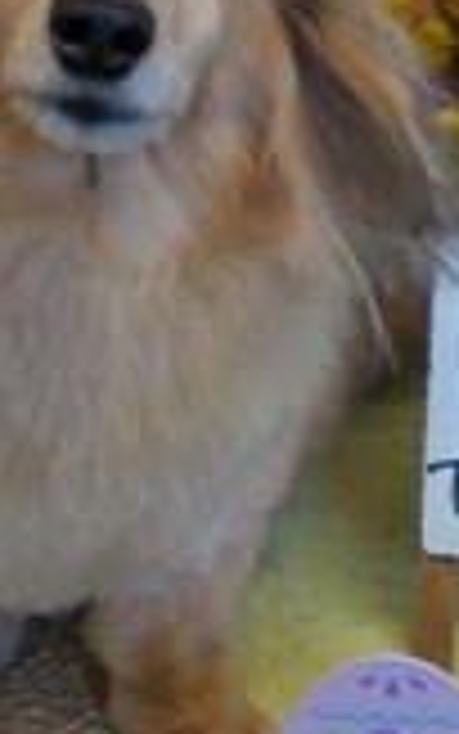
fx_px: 1560
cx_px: 94
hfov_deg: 16.6
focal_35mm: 78
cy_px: 9
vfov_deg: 25.2
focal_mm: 4.1
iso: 125
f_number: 3.3
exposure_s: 1/40
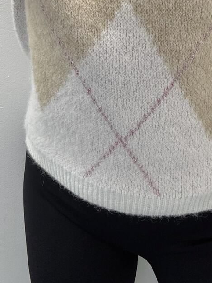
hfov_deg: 32.5
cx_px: 146
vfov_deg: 41.5
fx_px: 359
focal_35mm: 44
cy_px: 66
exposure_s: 1/50
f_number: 1.9
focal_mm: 2.69
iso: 64
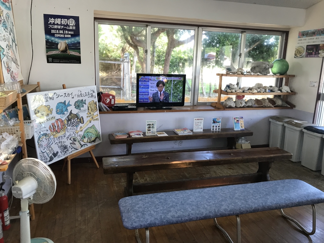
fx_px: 262
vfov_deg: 49.7
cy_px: 122
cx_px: 162
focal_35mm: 28
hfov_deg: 63.4
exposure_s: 1/40
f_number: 1.8
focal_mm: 3.99
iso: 25
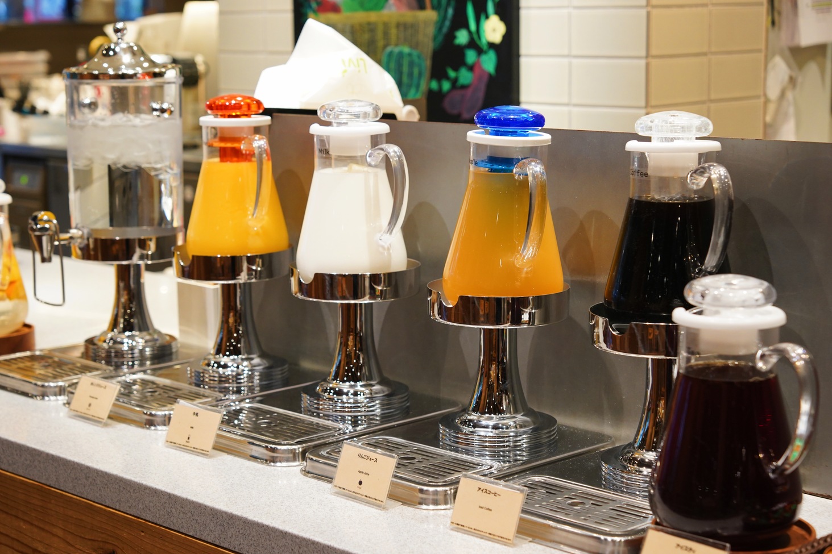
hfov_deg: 28.8
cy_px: 277
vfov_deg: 19.5
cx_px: 416
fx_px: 1617
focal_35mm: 70
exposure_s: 1/125
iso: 1600
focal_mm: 70
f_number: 5
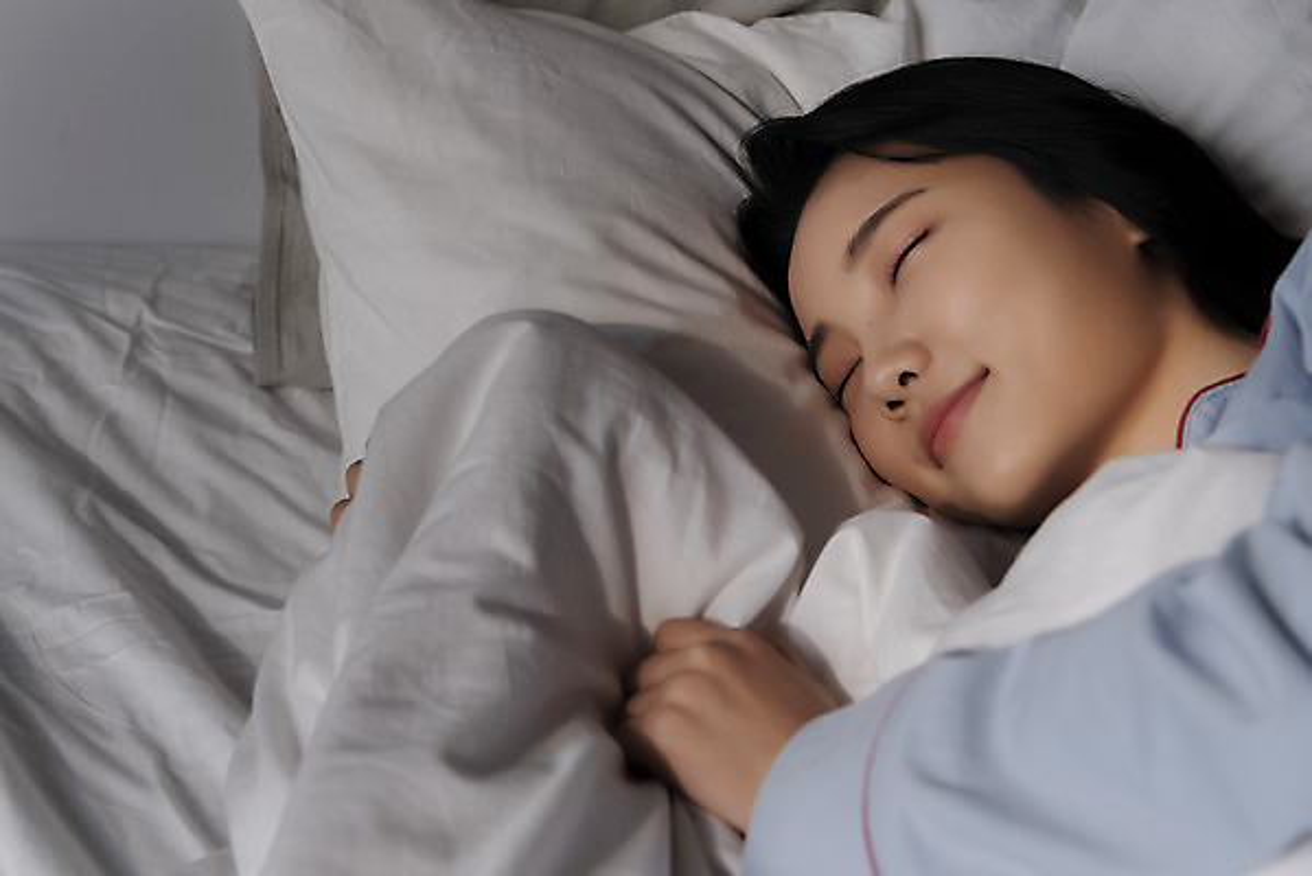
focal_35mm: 48
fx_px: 1750
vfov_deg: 28.1
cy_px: 438
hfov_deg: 41.1
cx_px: 656
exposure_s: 1/125
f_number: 4.5
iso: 200
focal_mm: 48
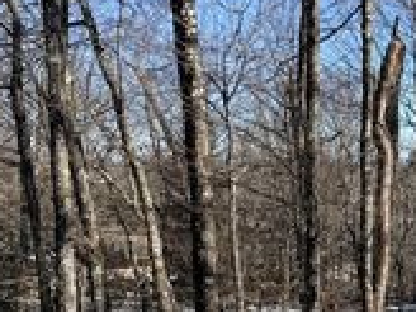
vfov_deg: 20.0
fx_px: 877
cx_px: 315
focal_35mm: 73
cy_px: 235
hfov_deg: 26.3
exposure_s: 1/3425
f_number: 1.78
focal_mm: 6.76
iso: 80
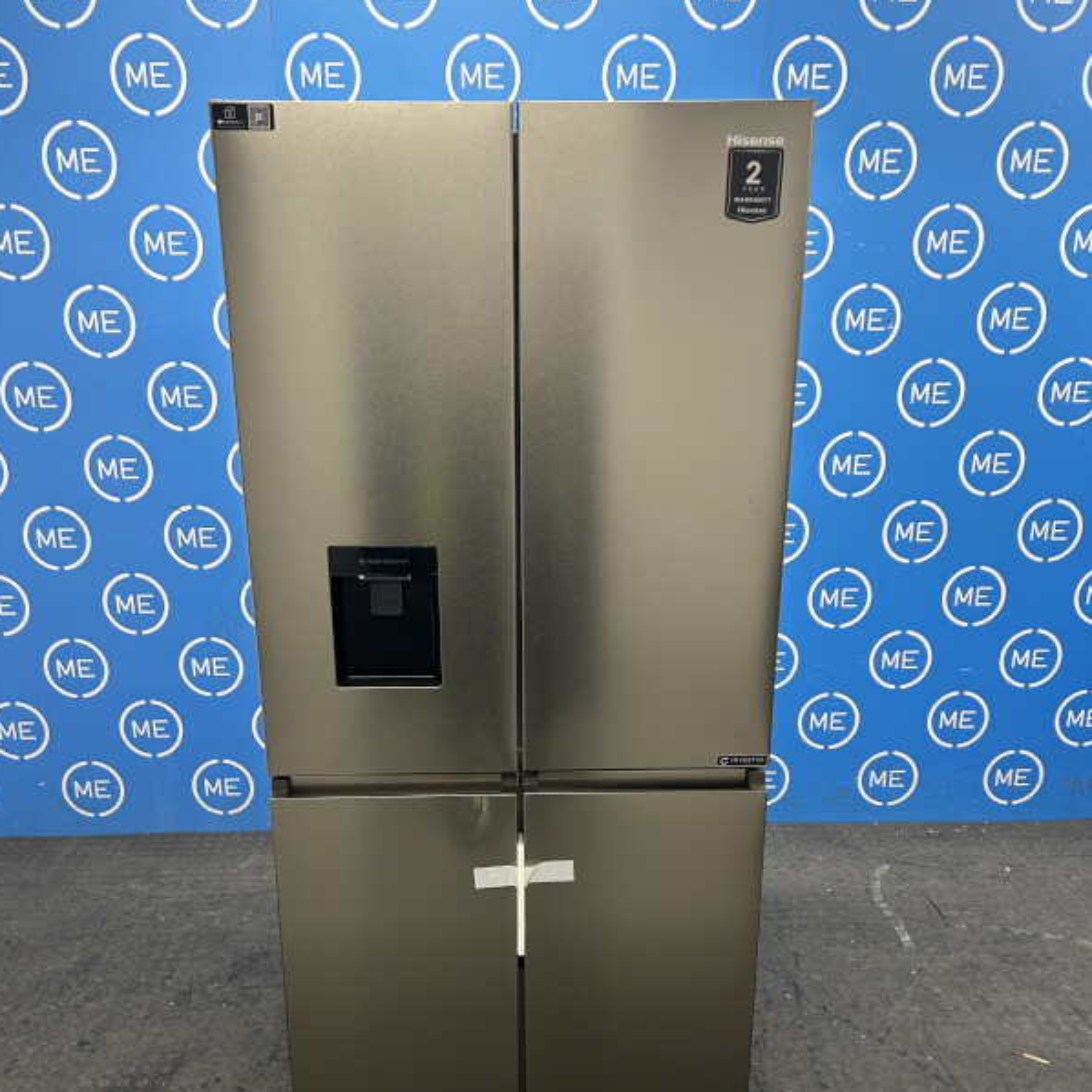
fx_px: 1106
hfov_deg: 52.5
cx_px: 541
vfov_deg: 52.1
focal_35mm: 31
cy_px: 670
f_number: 1.5
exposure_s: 1/50
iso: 100
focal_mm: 5.7
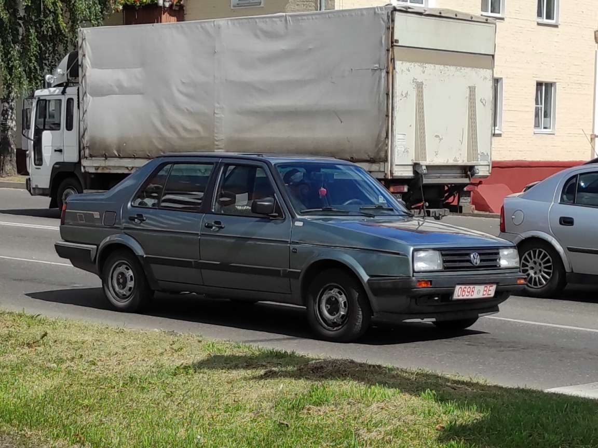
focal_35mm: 25
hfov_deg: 69.4
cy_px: 224
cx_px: 299
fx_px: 432
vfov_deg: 54.9
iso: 100
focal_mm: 5.43
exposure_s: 1/3034
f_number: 1.89
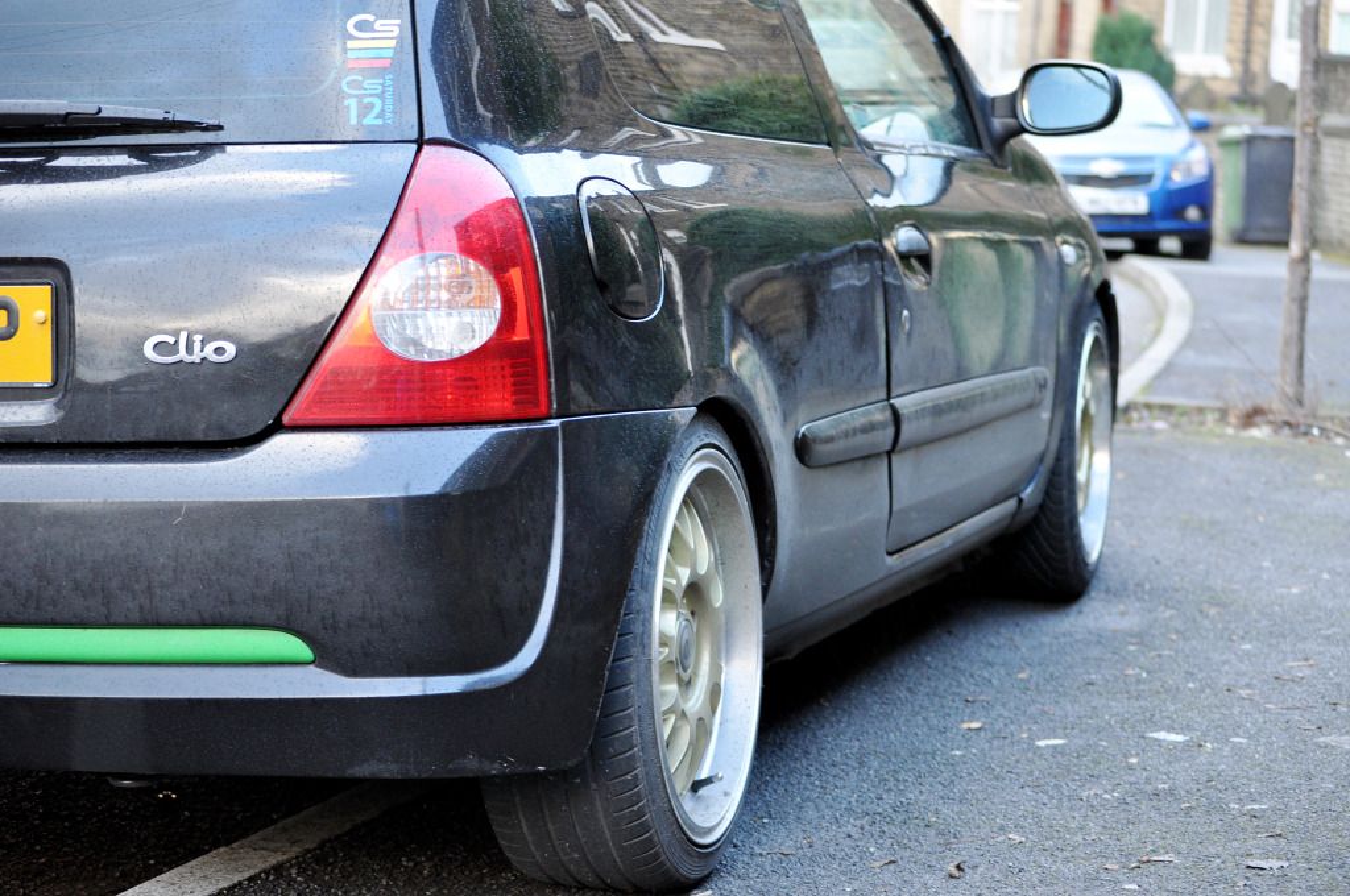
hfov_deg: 24.6
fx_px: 3090
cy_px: 448
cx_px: 675
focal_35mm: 82
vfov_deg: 16.5
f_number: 4
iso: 640
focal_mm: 55
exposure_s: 1/60
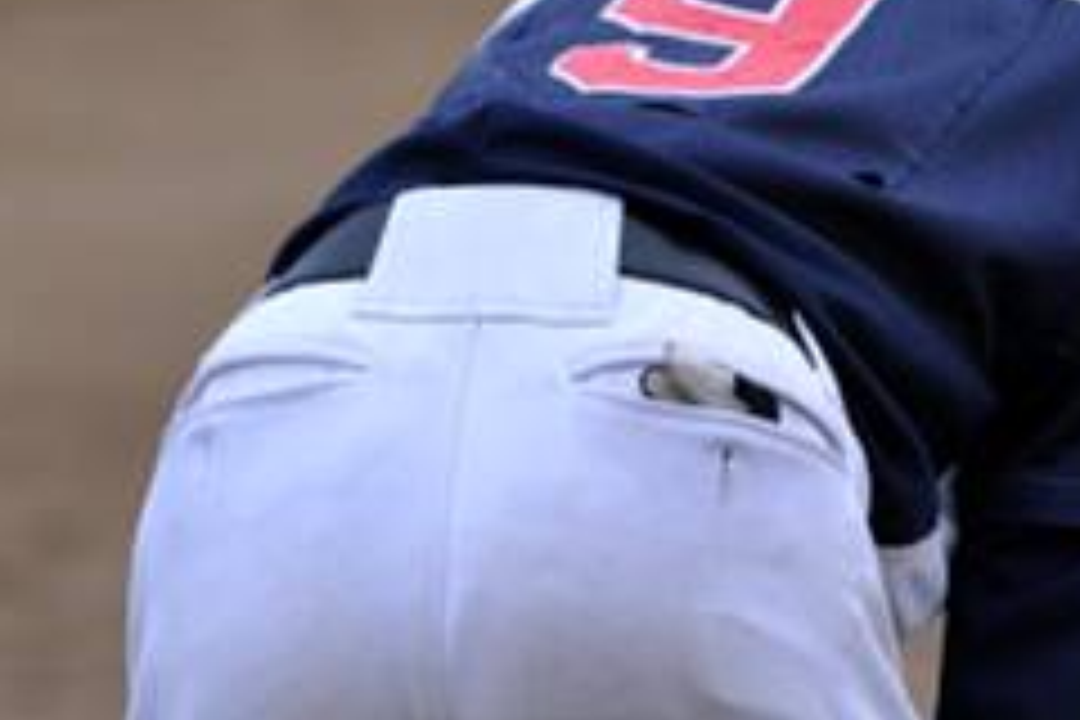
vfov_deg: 1.3
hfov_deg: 1.9
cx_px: 862
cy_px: 724
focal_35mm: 1077
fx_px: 32307
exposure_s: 1/1600
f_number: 6.3
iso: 800
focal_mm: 270
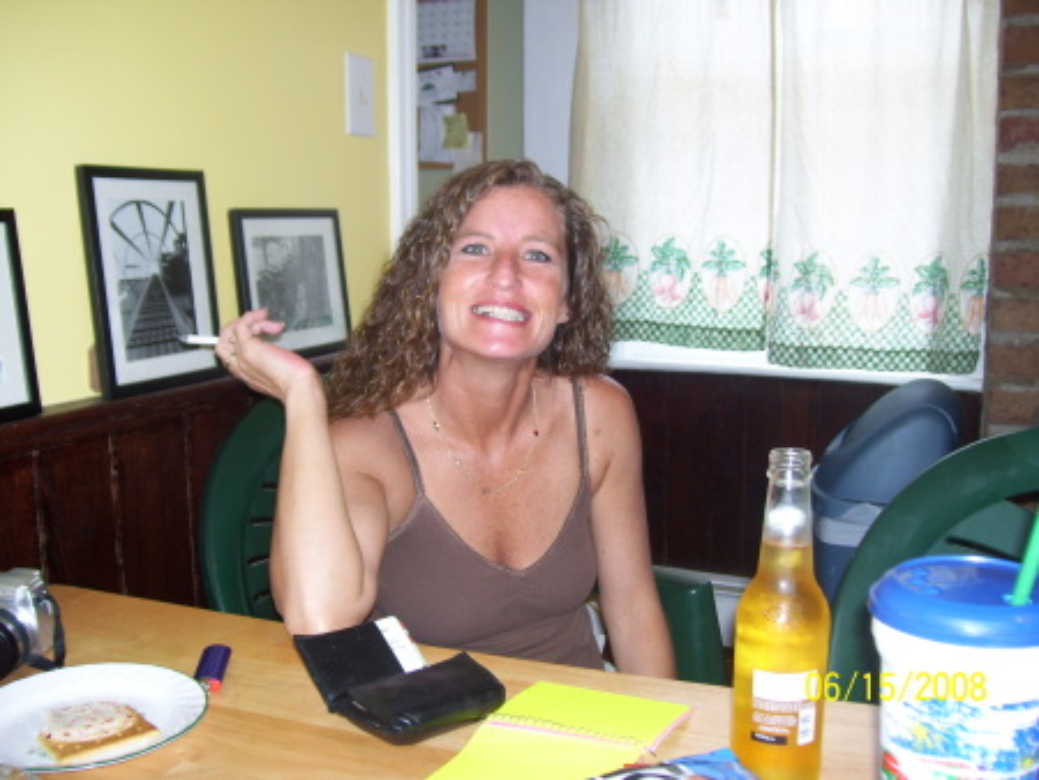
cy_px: 390
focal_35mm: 36
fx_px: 1081
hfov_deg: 51.3
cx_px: 520
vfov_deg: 39.7
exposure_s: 1/60
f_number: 2.7
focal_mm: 6
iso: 80
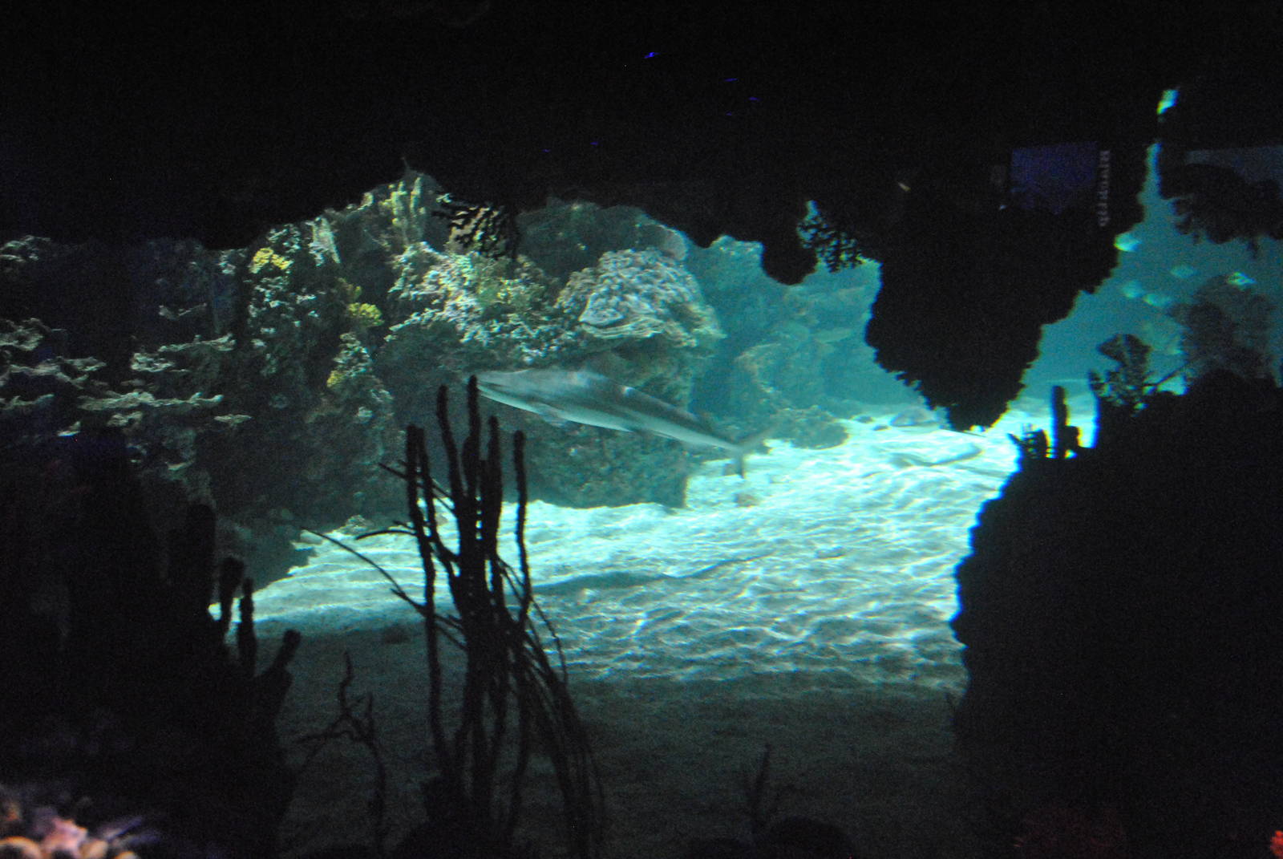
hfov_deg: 57.2
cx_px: 642
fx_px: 1177
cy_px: 430
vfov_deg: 40.1
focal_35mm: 33
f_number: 3.5
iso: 1600
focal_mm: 22
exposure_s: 1/13
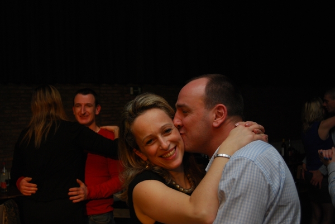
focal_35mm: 51
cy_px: 112
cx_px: 168
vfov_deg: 26.5
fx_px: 475
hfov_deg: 38.9
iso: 450
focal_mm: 34
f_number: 4.5
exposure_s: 1/60
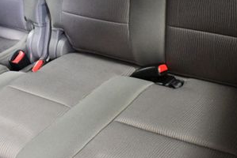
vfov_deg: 17.7
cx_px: 108
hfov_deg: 26.3
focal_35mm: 77
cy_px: 65
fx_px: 507
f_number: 3.5
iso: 4000
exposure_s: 1/60
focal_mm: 18
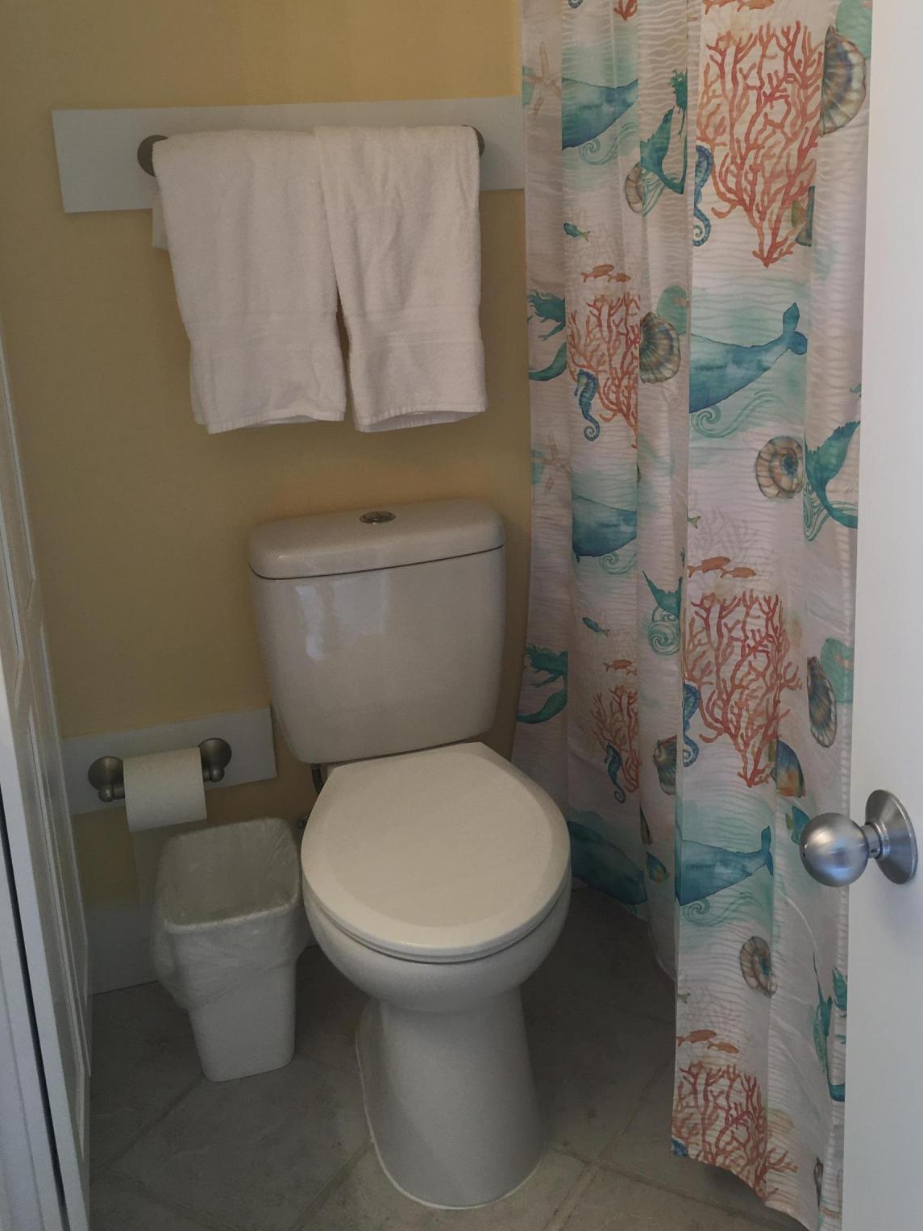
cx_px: 599
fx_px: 1351
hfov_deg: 37.4
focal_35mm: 38
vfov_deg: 48.5
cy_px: 459
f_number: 2.2
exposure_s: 1/60
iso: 25
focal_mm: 4.15
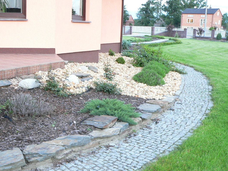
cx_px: 90
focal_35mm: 44
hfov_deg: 42.7
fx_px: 290
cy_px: 96
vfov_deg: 32.8
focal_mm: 6
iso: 200
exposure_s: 1/5
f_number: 2.8
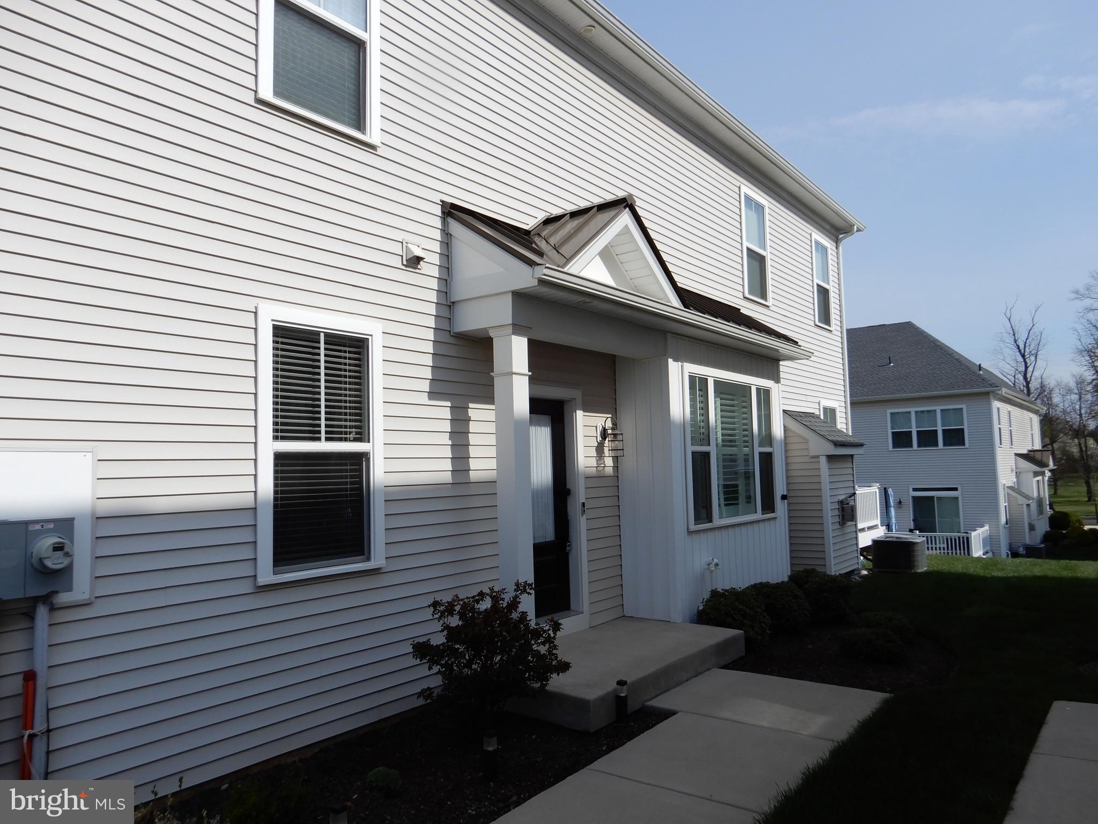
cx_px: 549
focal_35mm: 24
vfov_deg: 56.8
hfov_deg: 71.6
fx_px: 761
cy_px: 412
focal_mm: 4.3
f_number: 4
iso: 80
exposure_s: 1/1000
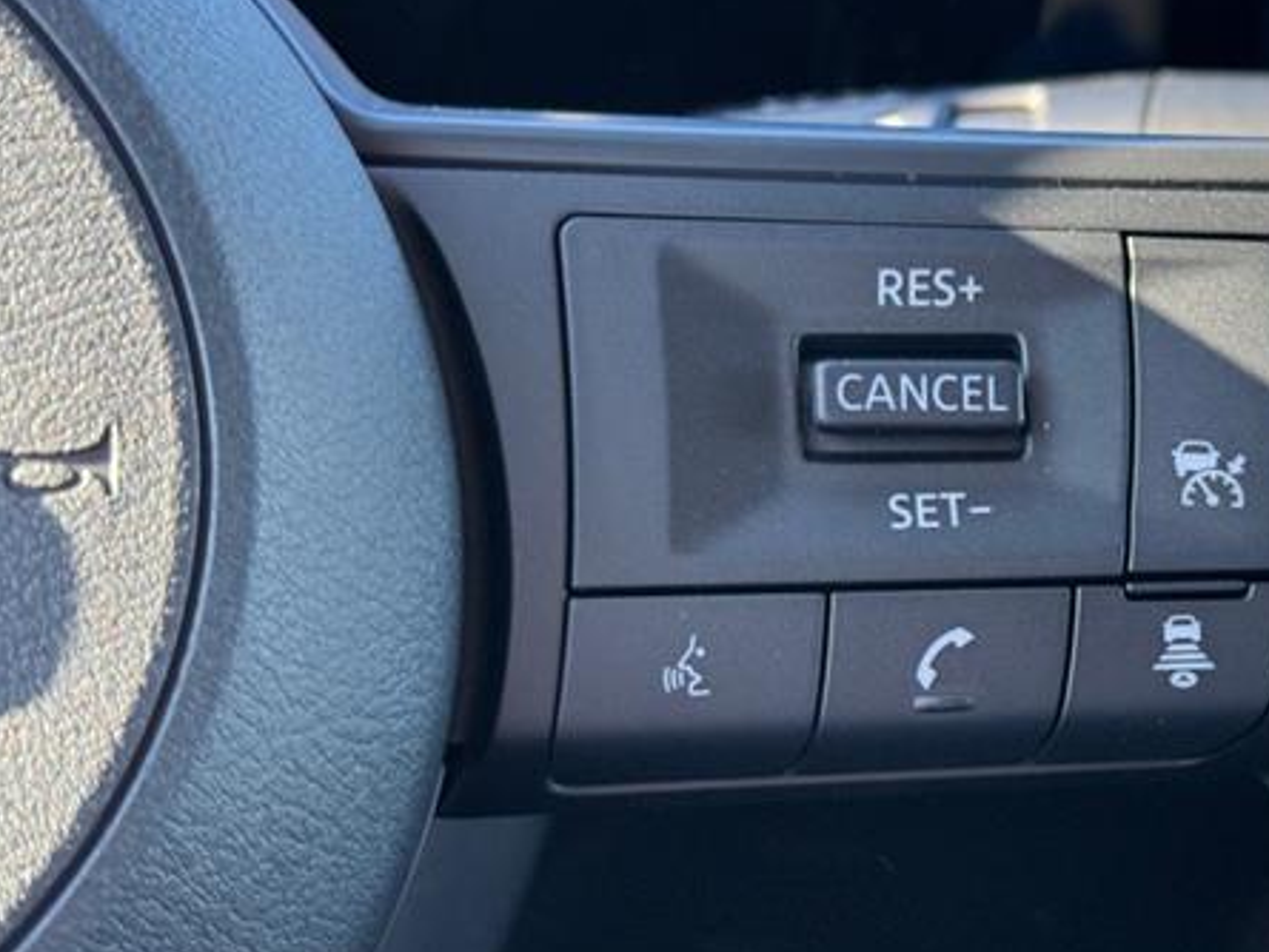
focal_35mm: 69
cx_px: 853
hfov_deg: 28.0
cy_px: 533
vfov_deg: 21.3
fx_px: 2530
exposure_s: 1/96
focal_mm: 6.76
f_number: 1.78
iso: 100
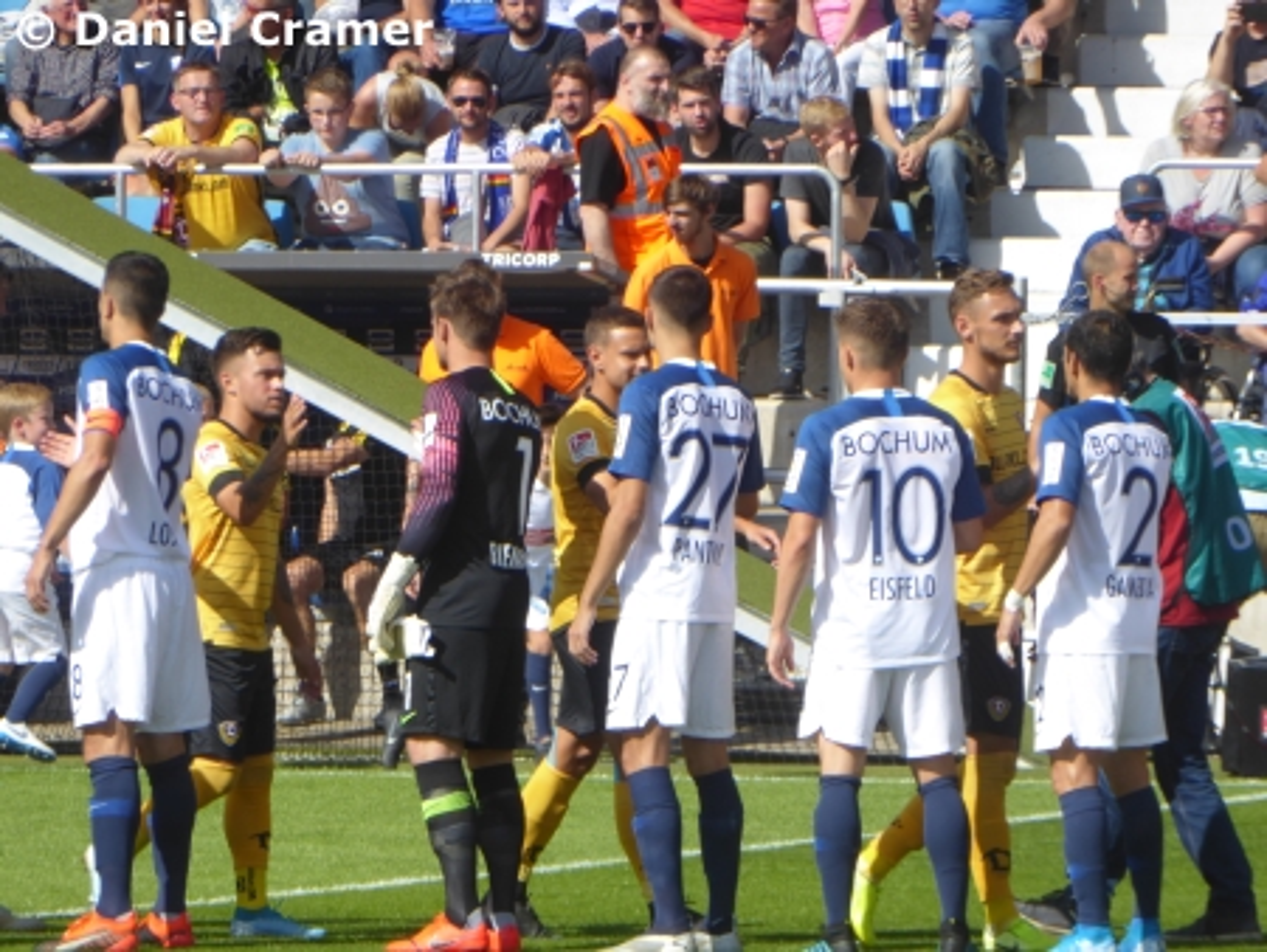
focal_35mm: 678
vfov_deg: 2.2
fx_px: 24829
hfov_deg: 2.9
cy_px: 476
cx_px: 634
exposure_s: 1/250
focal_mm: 121.5
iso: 80
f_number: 6.3
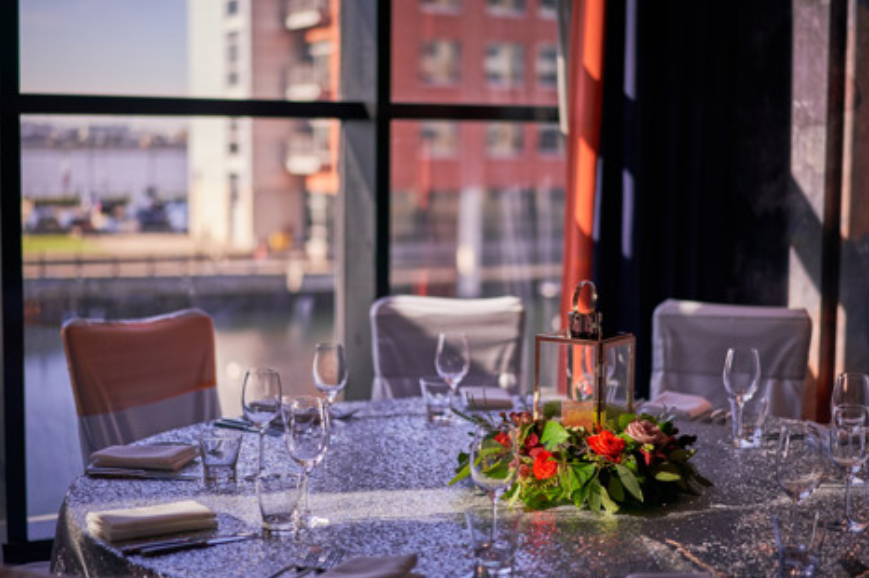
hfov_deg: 34.0
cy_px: 288
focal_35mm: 59
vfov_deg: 23.0
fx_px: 1423
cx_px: 433
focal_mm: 55
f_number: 1.8
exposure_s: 1/3200
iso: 1000
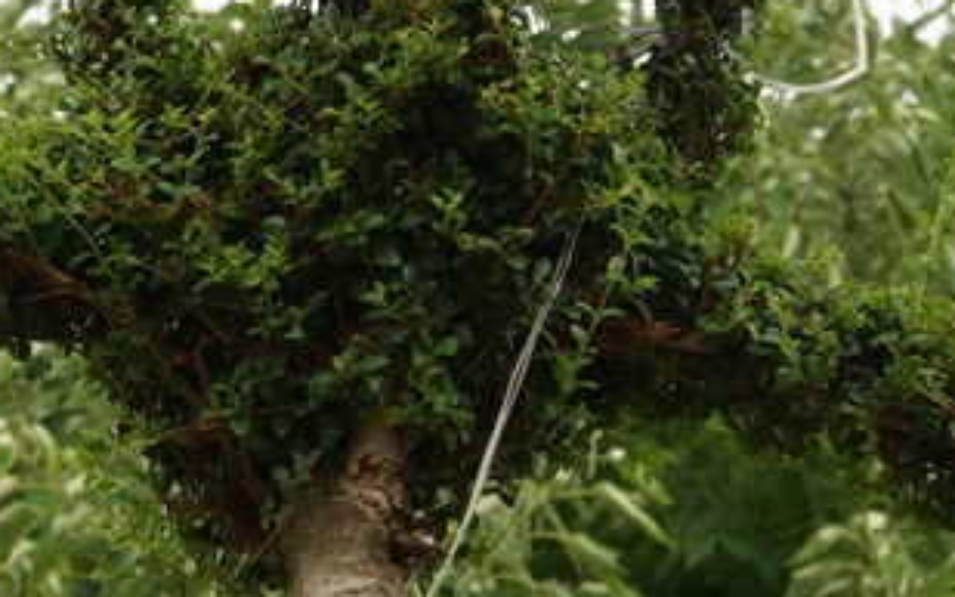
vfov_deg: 6.7
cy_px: 529
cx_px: 284
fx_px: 5048
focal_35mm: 194
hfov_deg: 10.8
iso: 400
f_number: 5
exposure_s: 1/400
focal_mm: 33
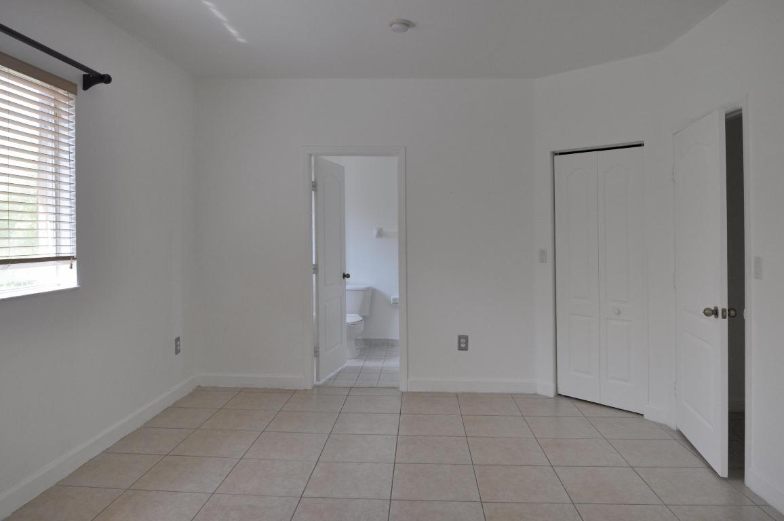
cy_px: 260
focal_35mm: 24
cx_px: 392
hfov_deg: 73.8
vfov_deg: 53.0
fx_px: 522
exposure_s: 1/125
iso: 400
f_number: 5.6
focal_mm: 16
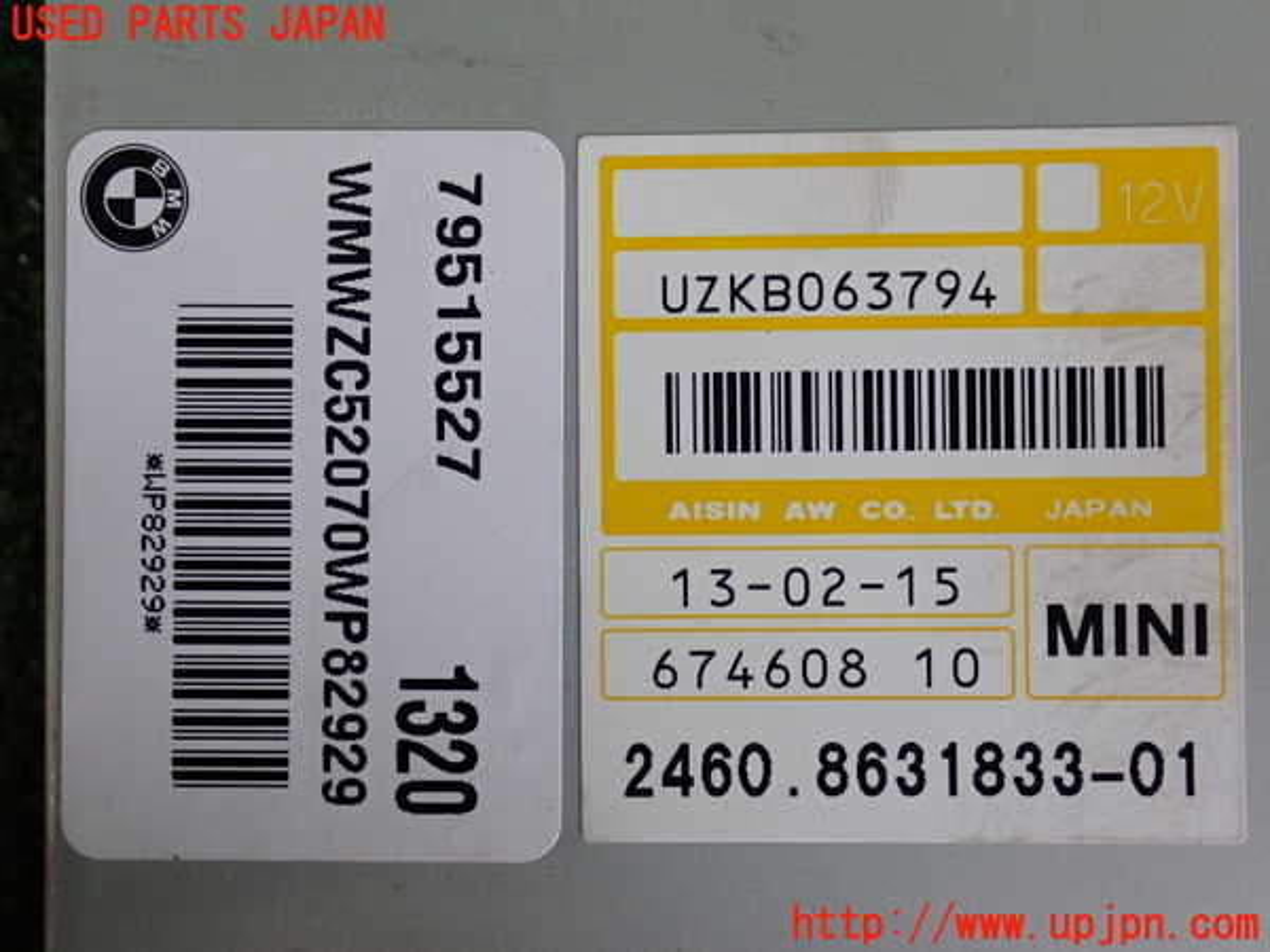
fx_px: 1981
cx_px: 635
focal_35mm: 54
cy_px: 476
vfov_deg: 27.0
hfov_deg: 35.5
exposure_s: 1/125
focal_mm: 9.65
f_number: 3.3
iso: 400
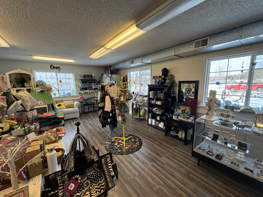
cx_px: 132
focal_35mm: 14
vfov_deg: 85.7
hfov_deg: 102.1
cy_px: 98
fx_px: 106
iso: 160
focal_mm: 2.22
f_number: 2.2
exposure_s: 1/120
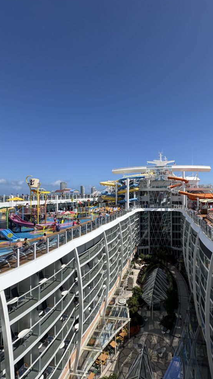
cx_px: 147
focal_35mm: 16
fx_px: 161
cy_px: 194
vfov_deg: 99.4
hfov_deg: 64.7
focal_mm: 2.22
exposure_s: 1/2874
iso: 50
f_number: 2.2
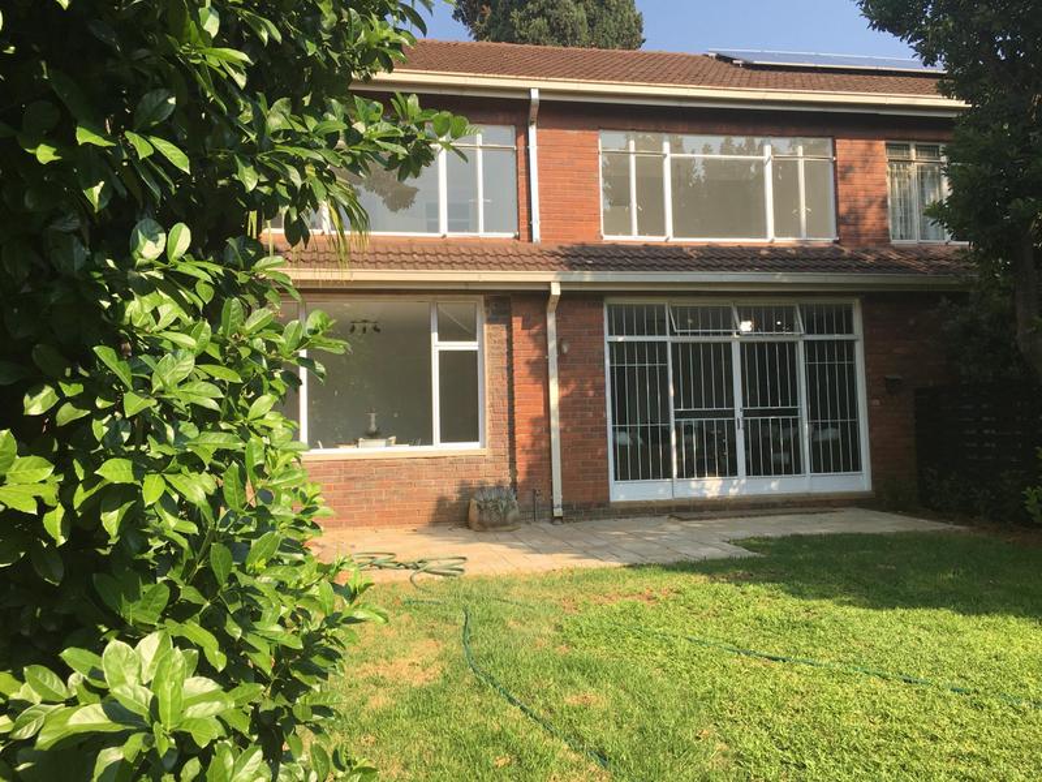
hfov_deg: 61.7
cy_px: 391
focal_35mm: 29
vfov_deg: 48.2
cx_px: 521
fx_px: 873
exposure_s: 1/855
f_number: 2.2
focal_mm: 4.15
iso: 25
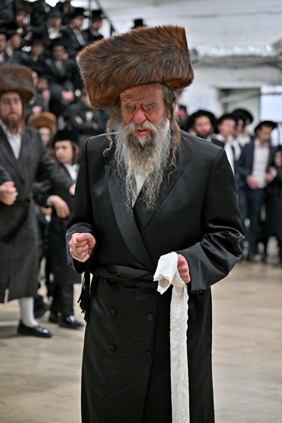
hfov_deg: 14.9
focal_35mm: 92
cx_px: 141
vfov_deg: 22.1
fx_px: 1081
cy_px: 212
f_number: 4
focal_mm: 92
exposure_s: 1/250
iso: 1600
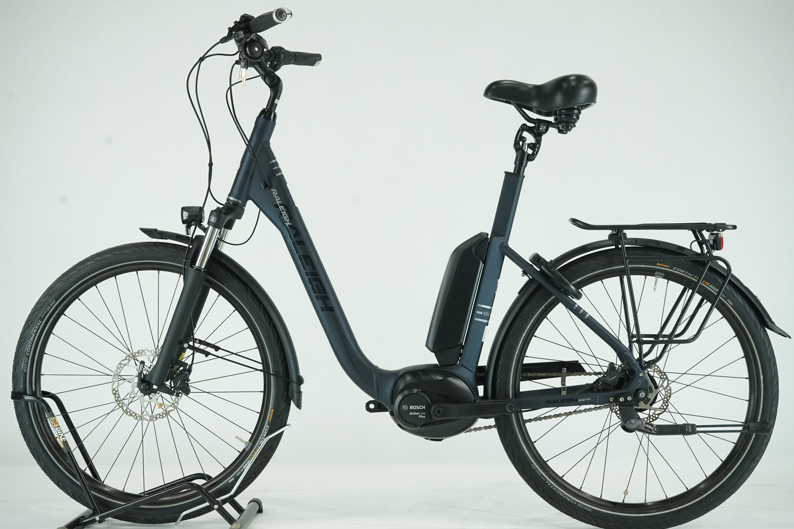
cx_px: 392
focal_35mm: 52
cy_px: 268
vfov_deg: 26.0
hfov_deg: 38.2
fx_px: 1147
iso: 2500
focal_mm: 51
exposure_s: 1/200
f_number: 8
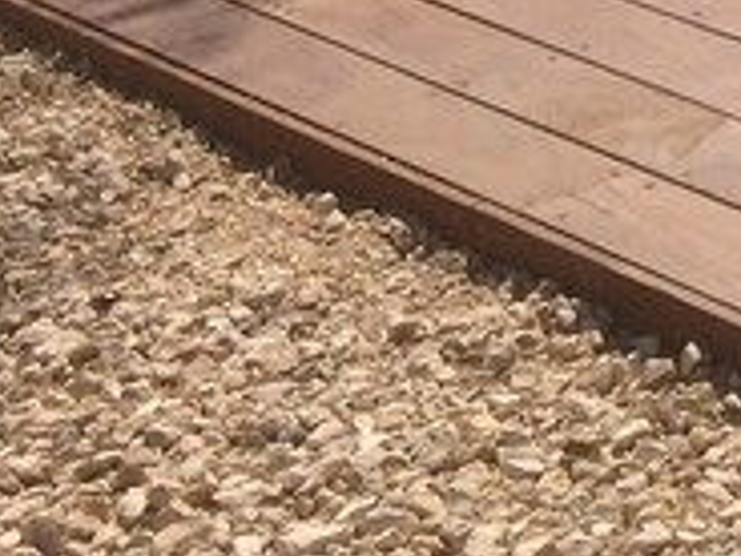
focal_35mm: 174
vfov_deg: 7.9
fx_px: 3725
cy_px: -782
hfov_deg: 9.4
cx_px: 2096
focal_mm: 4.12
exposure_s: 1/4115
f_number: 2.2
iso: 40
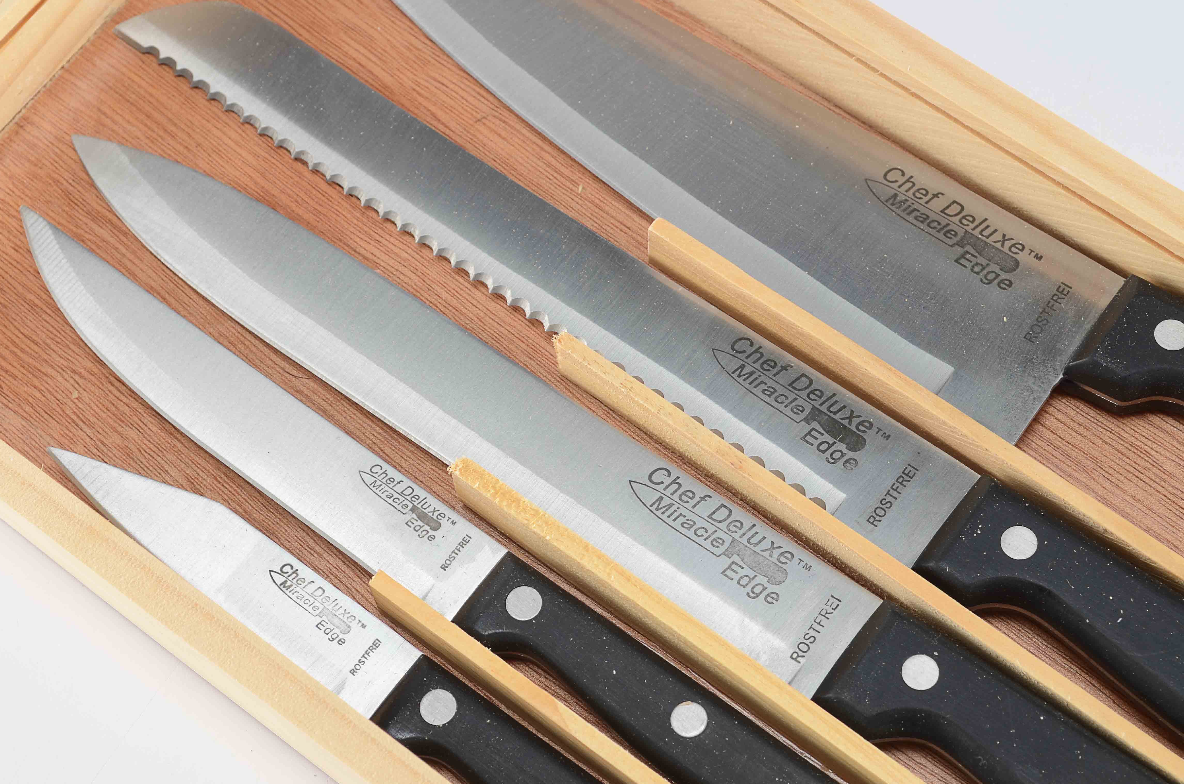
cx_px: 627
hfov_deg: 27.4
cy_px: 394
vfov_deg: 18.3
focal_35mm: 74
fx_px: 2429
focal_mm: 46
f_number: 10
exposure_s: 1/80
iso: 100
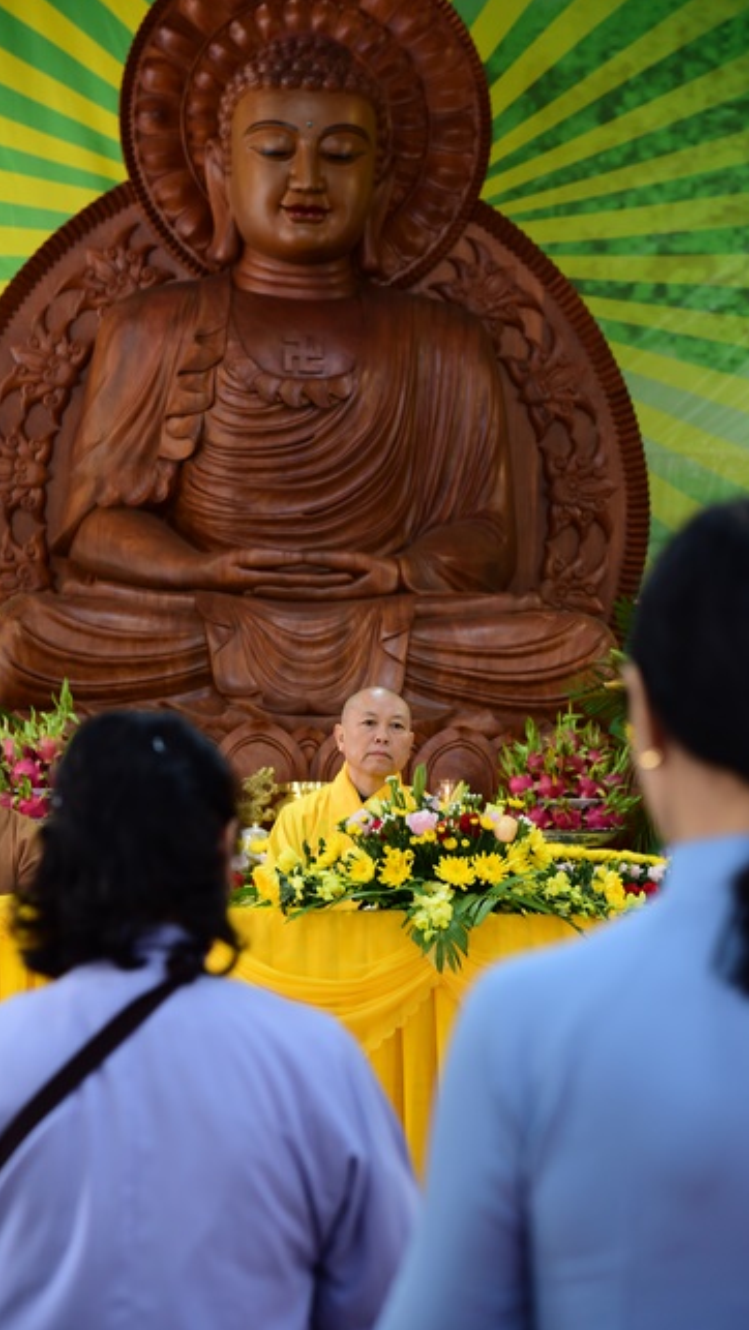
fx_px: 3176
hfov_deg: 13.5
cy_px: 662
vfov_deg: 23.7
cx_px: 397
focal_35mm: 90
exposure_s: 1/50
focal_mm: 85
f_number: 5
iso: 1250
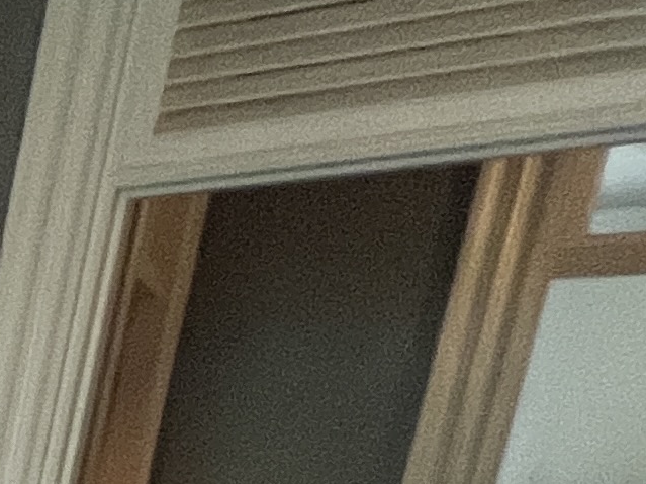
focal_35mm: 82
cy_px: 933
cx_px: -1253
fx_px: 1530
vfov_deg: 15.0
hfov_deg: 11.8
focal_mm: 1.57
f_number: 1.8
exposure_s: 1/60
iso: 250
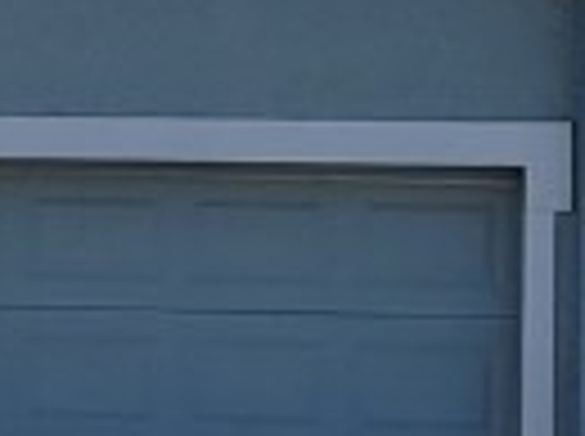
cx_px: 86
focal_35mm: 205
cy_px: 193
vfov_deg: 7.2
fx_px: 3458
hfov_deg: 9.6
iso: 40
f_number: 1.8
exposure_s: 1/5874
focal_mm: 5.4
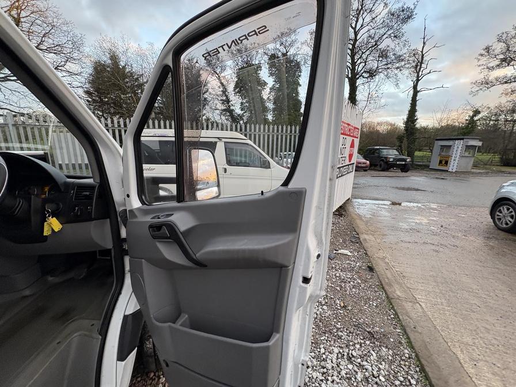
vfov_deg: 85.7
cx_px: 258
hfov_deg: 102.1
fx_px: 209
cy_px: 194
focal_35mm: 14
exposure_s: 1/99
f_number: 2.2
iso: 160
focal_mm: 2.22
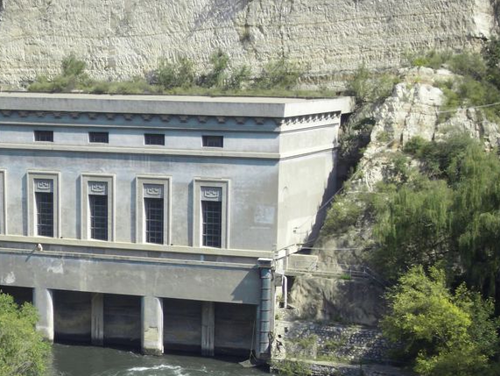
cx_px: 148
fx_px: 1619
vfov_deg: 13.2
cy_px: 313
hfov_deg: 17.5
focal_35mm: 112
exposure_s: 1/400
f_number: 4.8
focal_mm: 11.3
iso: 80
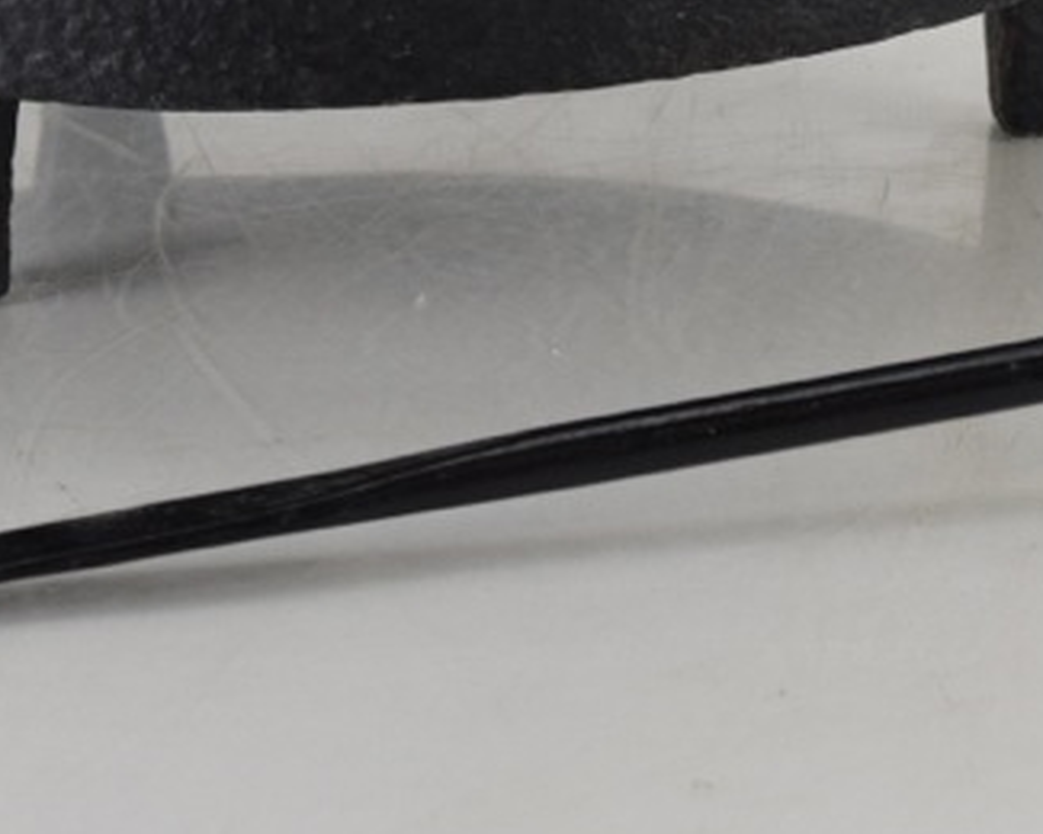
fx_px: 8211
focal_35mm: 266
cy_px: 27
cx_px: 934
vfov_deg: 5.8
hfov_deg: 7.2
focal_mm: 48
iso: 800
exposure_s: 1/125
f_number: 6.3
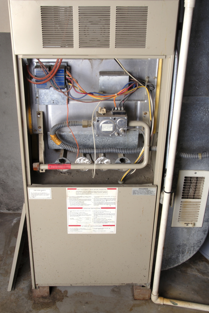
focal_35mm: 44
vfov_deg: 44.4
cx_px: 94
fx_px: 382
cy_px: 151
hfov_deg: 30.6
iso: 100
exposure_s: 1/45
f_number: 22
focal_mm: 26
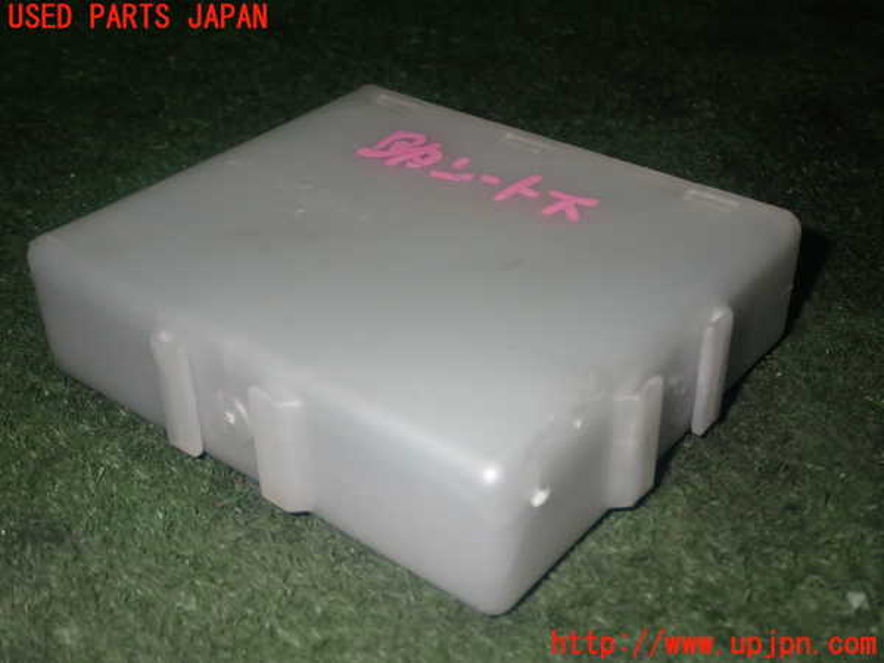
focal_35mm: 47
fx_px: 1200
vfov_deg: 30.9
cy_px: 332
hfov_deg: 40.4
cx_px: 442
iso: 250
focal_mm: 8.4
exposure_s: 1/50
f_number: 9
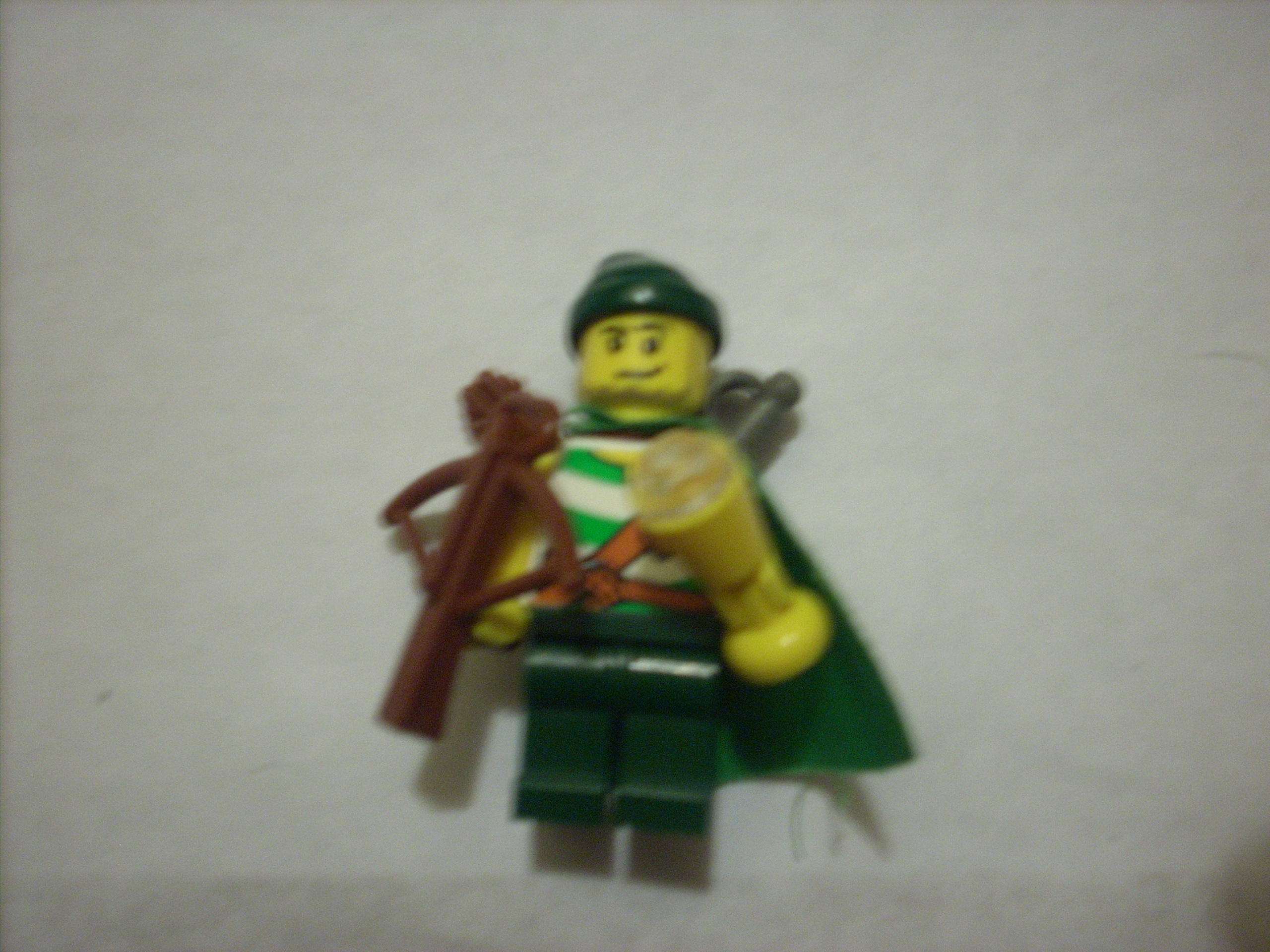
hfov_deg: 50.1
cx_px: 635
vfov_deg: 38.7
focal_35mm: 37
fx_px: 1357
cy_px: 476
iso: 237
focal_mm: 6.2
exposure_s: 1/4
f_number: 2.8
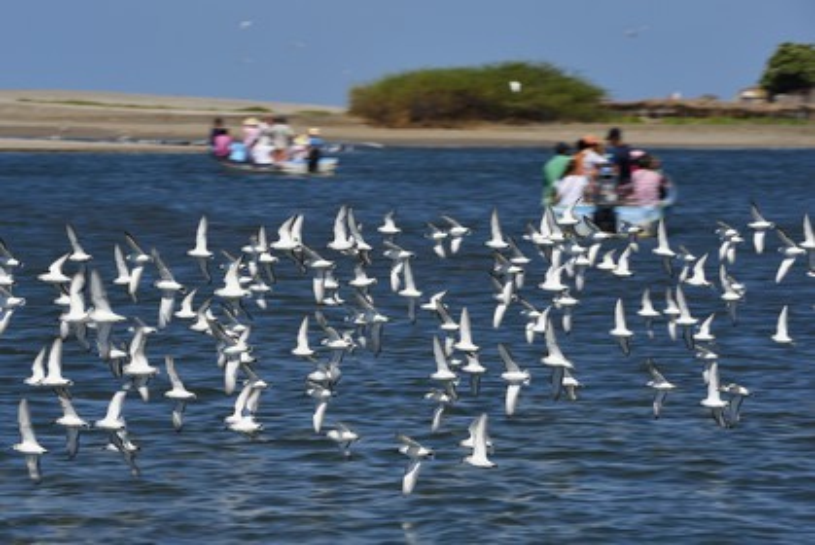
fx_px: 4531
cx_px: 408
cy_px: 272
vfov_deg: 6.9
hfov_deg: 10.3
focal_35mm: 200
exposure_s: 1/400
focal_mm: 200
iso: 200
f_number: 14
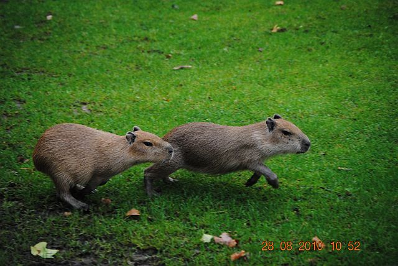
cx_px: 199
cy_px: 133
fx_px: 1660
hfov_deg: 13.7
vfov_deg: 9.2
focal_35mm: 150
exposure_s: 1/500
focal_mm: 100
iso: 250
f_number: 4.8
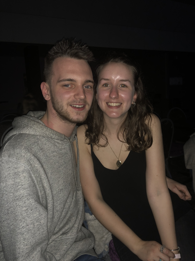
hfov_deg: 49.7
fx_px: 210
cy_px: 130
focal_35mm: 28
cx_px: 98
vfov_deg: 63.4
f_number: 1.8
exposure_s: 1/17
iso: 50
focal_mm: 4
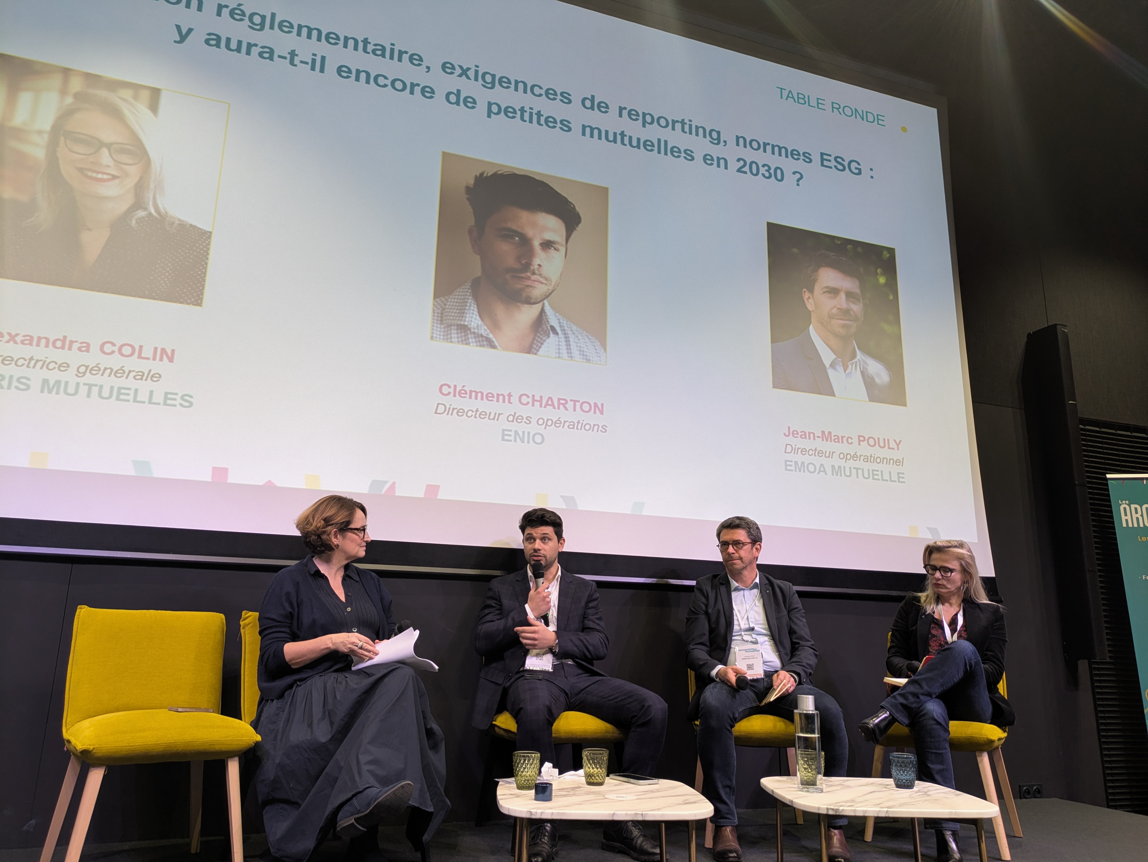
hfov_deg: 69.4
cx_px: 574
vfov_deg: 54.9
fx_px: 829
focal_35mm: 25
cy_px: 431
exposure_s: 1/33.3
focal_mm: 5.43
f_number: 1.89
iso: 60
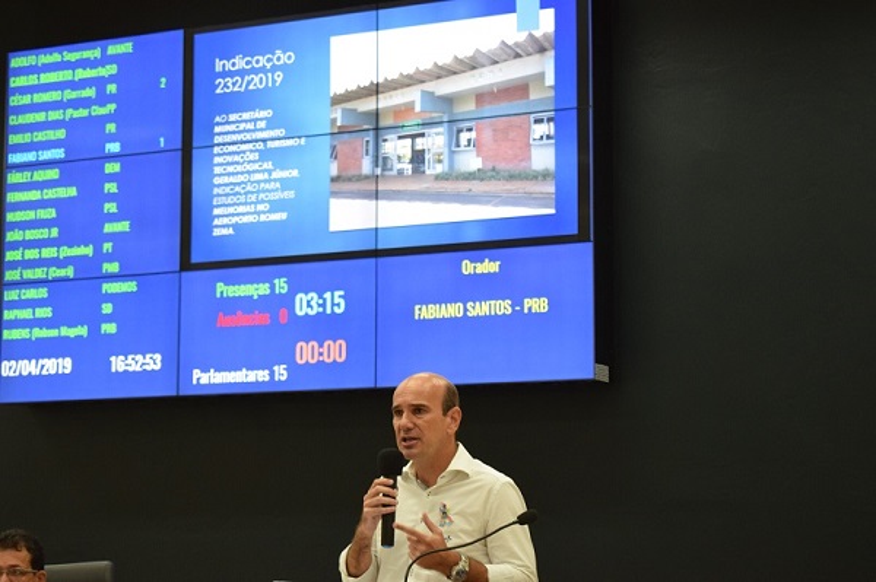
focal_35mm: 78
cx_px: 438
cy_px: 291
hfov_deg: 26.0
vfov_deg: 17.5
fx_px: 1896
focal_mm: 52
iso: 2000
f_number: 5.6
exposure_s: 1/60
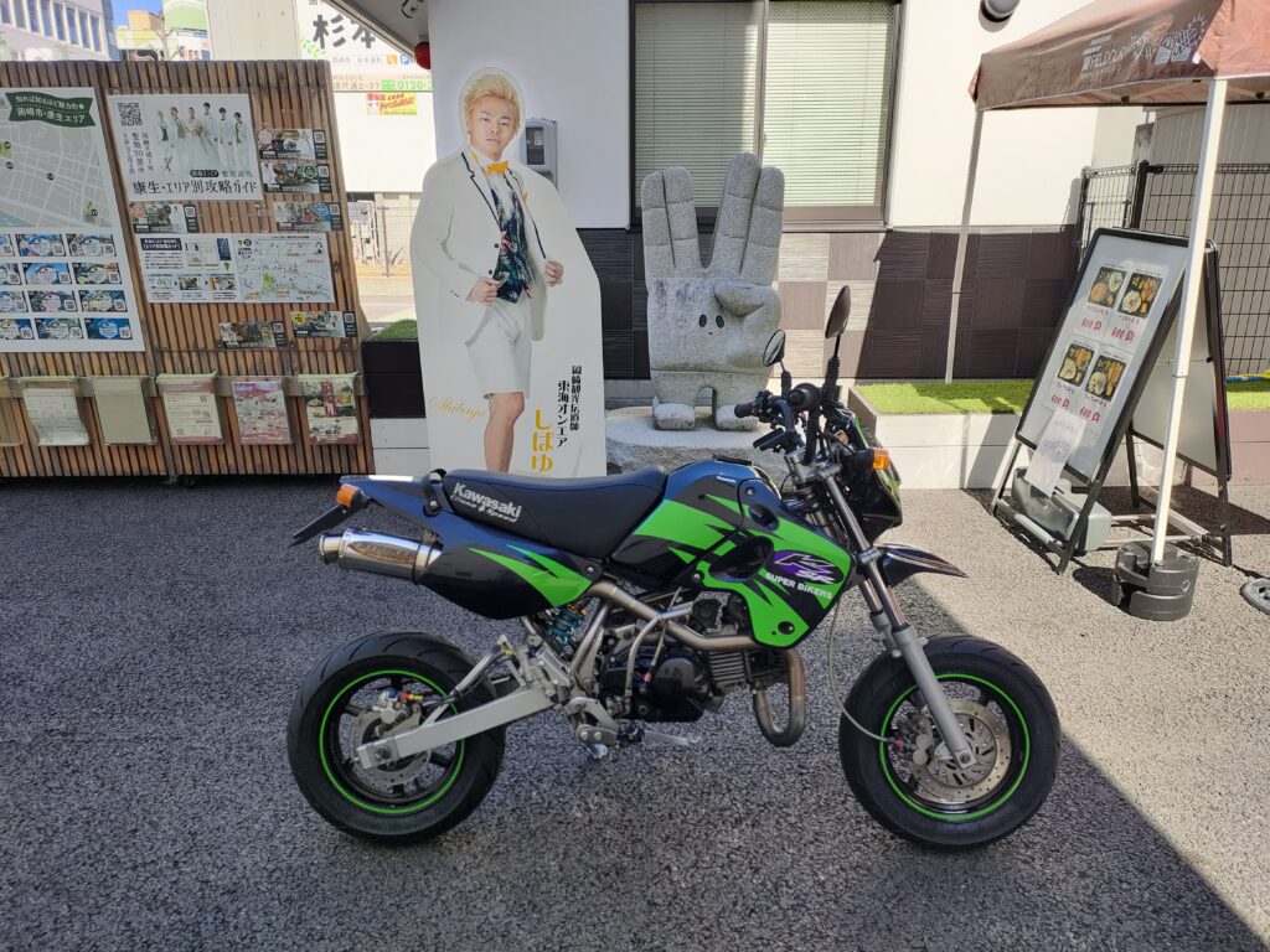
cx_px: 635
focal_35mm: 27
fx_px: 991
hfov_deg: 65.3
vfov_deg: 51.4
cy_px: 476
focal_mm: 4.73
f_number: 1.7
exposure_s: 1/219
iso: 100
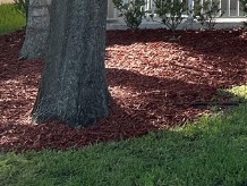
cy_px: -136
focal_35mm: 122
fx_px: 871
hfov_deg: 13.1
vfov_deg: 11.4
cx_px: 548
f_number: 1.5
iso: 50
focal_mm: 5.7
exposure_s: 1/2008
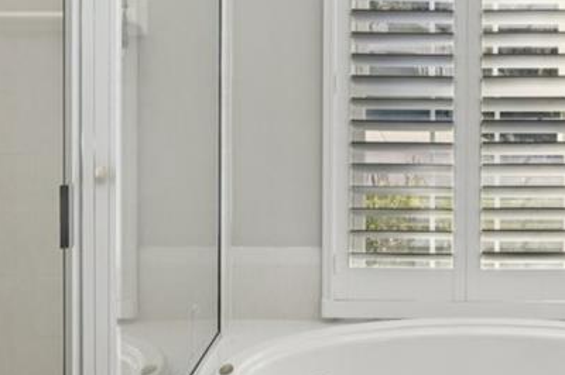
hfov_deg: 35.3
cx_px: 379
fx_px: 878
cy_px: 25
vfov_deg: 23.4
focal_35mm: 56
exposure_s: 1/200
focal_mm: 14
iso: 400
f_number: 8
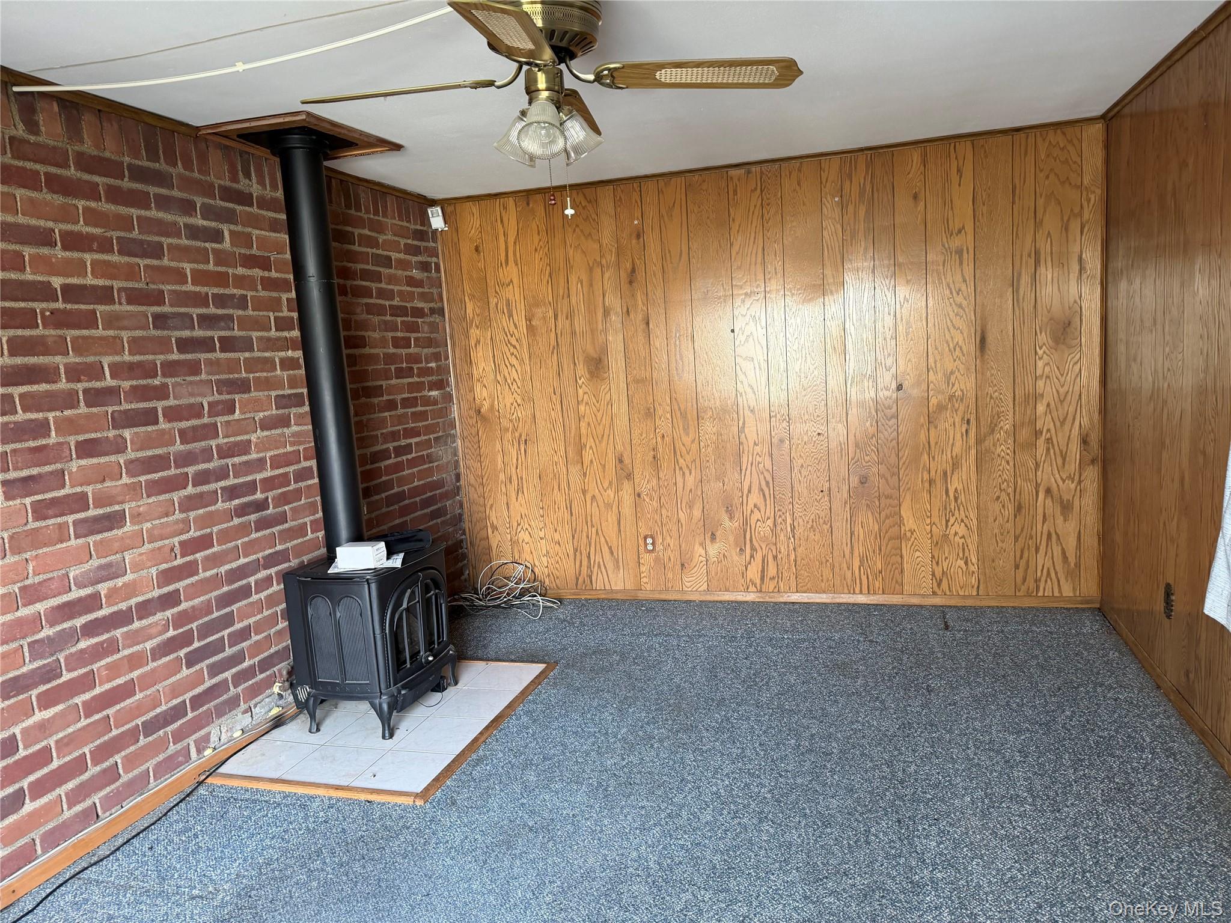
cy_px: 462
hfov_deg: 71.6
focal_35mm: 24
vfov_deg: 56.8
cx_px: 616
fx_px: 853
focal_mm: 6.76
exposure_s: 1/78
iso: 200
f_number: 1.78
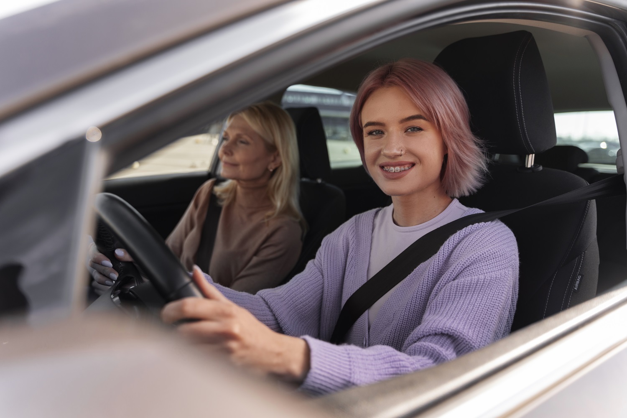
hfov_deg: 63.7
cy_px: 209
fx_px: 505
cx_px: 314
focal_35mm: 29
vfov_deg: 45.0
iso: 400
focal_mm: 29
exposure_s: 1/1000
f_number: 2.8
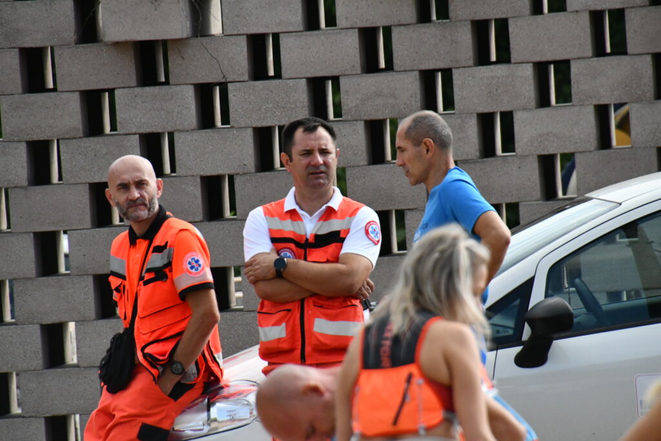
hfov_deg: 3.4
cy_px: 220
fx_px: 11017
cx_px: 330
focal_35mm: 600
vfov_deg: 2.3
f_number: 9
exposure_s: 1/5000
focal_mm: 400
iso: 3200
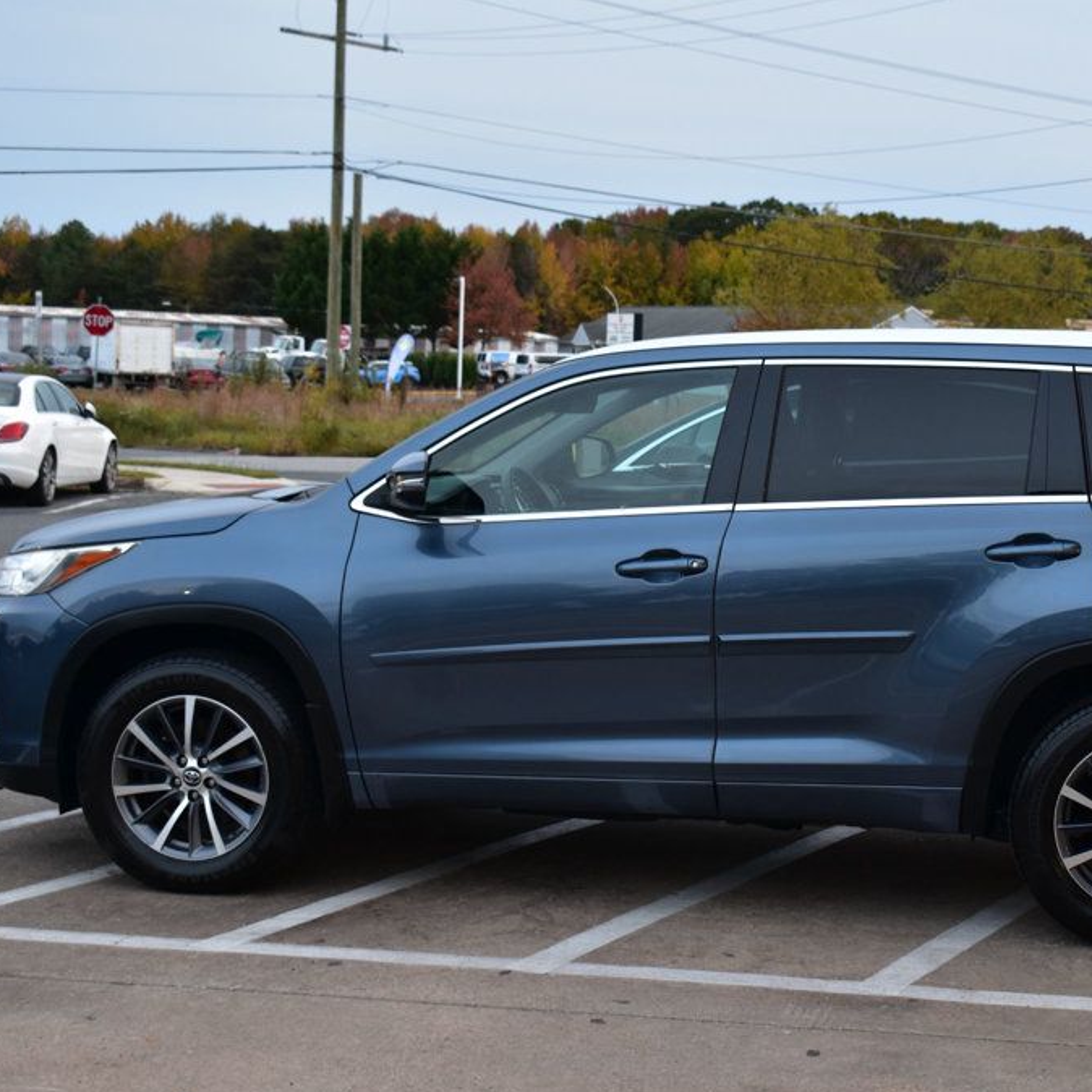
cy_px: 551
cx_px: 742
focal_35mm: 62
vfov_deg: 27.7
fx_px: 2213
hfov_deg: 27.5
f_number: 6.3
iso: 400
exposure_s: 1/15
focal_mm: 32
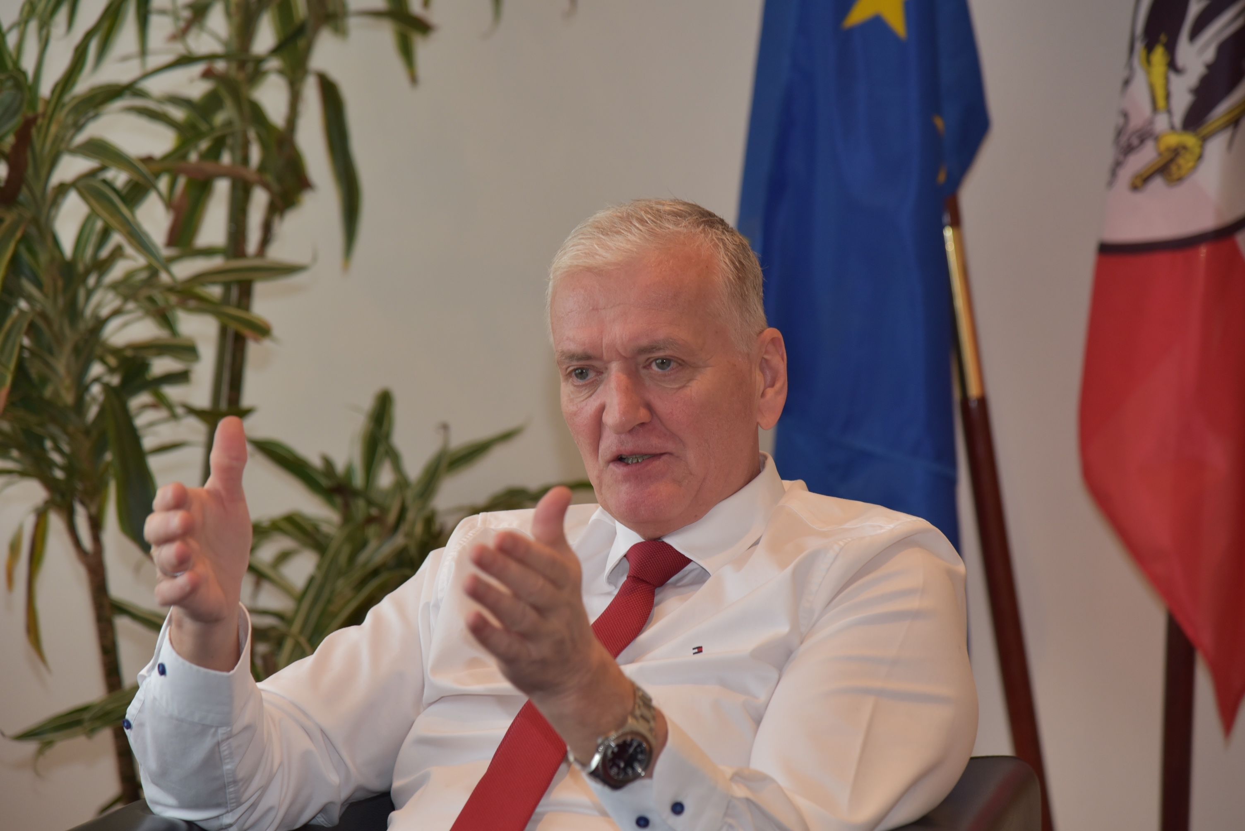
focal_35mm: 120
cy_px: 416
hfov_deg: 17.1
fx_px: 4151
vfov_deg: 11.4
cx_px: 622
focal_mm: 120
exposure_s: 1/80
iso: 800
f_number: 4.5
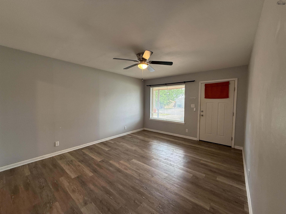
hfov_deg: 102.1
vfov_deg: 85.7
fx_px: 116
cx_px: 143
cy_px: 107
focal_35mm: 14
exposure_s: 1/120
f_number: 2.2
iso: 160
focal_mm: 2.22
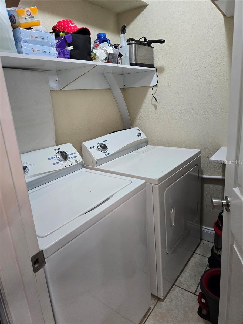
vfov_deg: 73.9
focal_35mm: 23
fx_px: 215
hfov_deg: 58.9
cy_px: 162
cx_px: 122
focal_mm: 6.3
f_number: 1.7
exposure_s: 1/120
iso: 500
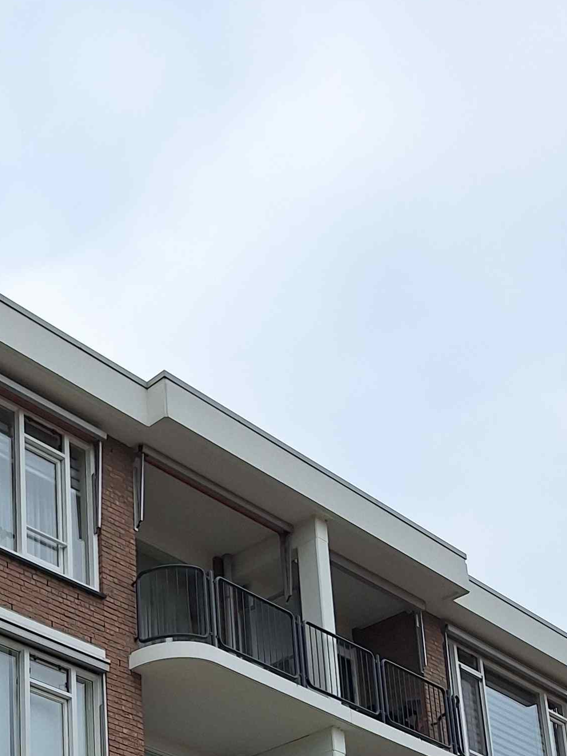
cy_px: 900
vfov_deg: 27.5
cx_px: -109
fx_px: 1354
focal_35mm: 62
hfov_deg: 21.9
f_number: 1.8
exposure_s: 1/1441
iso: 40
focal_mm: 5.54
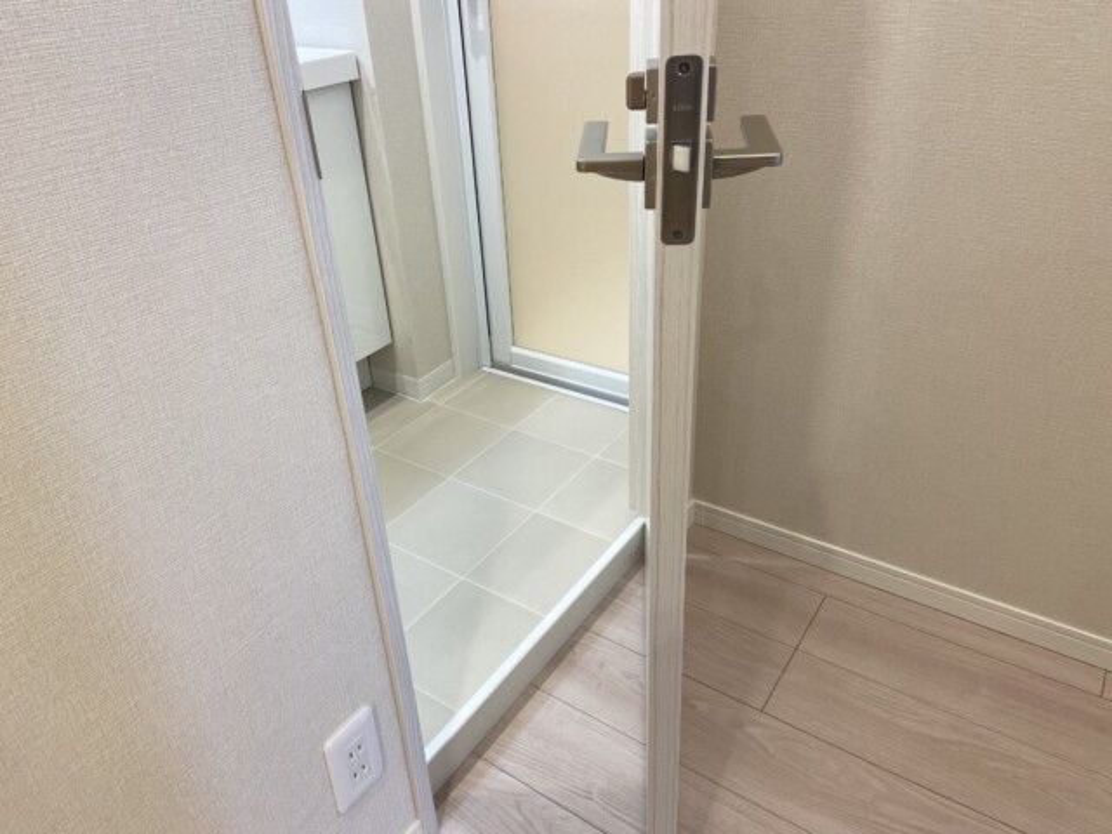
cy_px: 417
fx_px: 835
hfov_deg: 67.3
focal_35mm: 26
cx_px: 556
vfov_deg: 53.1
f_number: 1.8
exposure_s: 1/100
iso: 125
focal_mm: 4.25
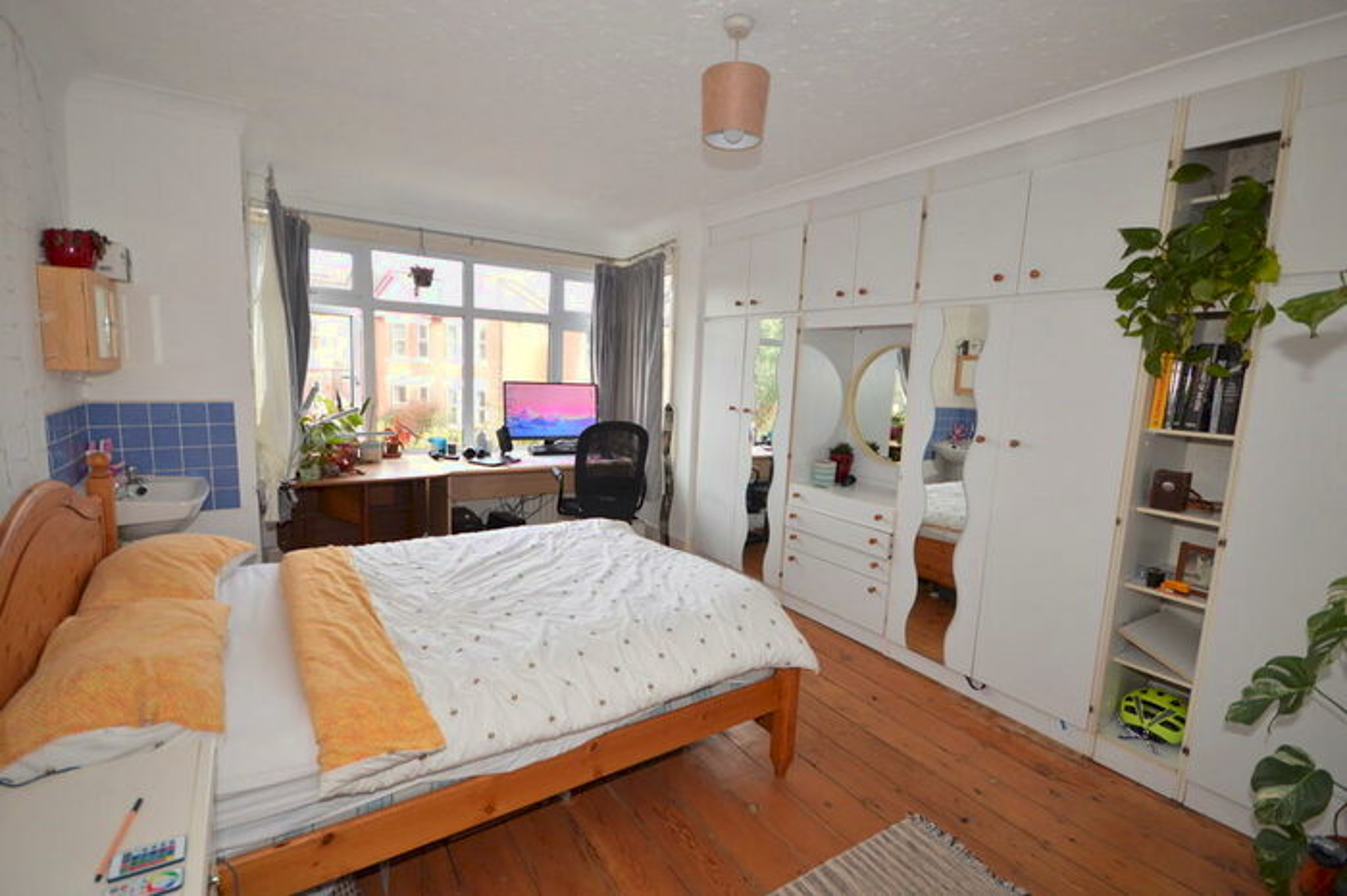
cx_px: 674
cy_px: 448
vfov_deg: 77.3
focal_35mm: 15
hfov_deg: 100.4
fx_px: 561
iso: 400
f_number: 4
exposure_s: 1/80
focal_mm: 10
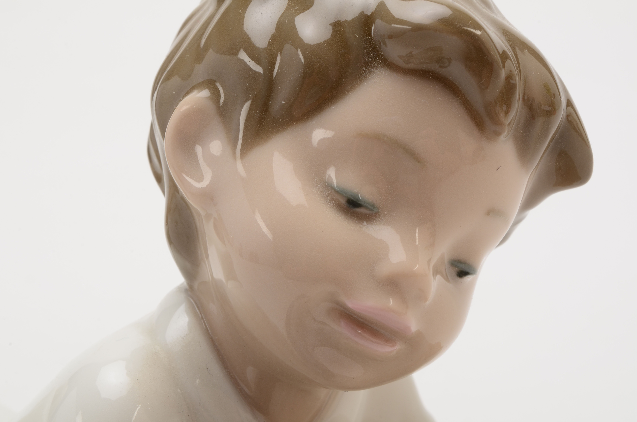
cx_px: 318
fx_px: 1457
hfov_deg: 24.7
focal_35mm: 82
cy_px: 211
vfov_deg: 16.5
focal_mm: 55
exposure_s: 1/160
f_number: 25
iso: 100
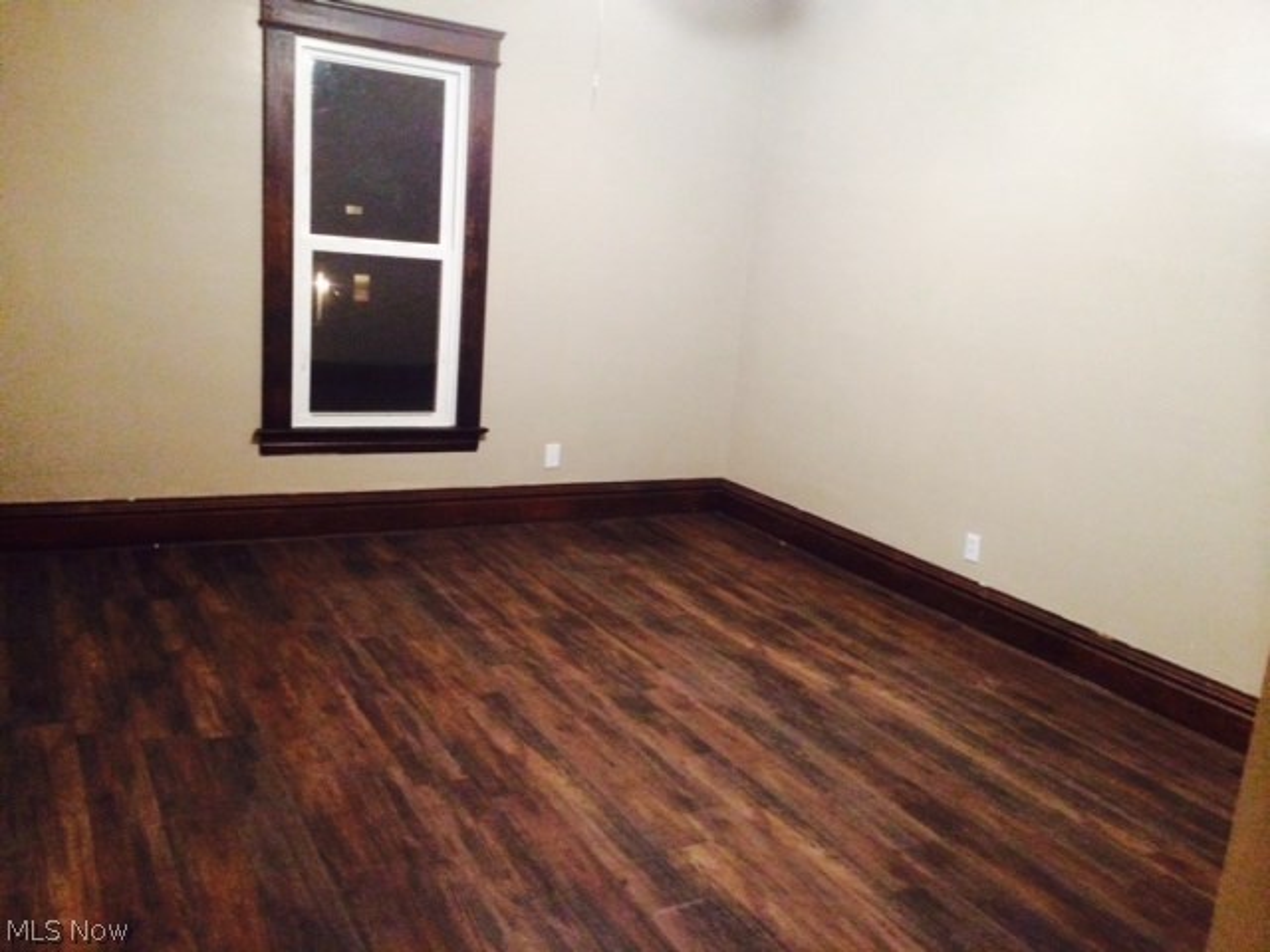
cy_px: 476
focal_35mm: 30
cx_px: 635
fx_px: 1101
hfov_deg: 60.0
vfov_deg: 46.8
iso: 400
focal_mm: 4.12
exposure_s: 1/15
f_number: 2.2
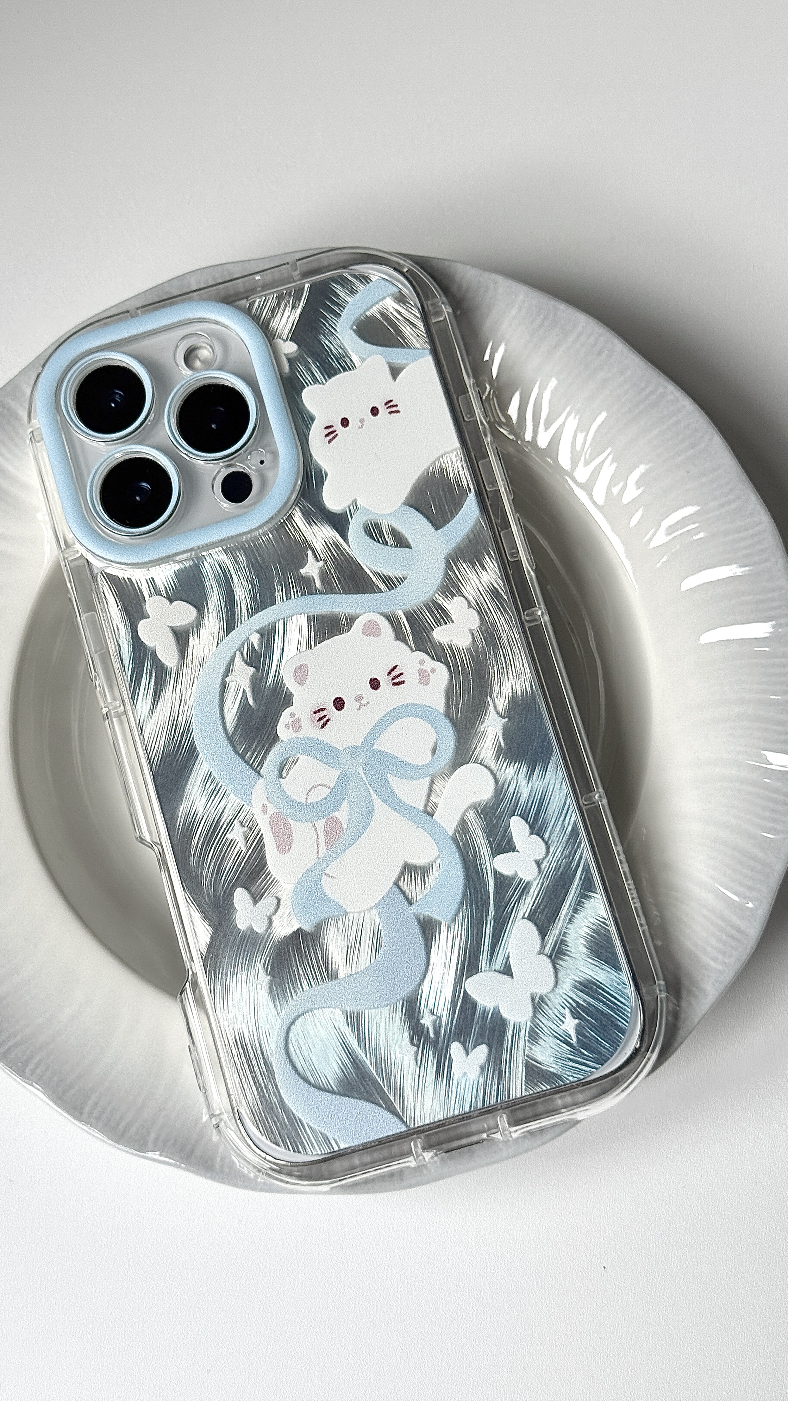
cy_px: 704
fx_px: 1968
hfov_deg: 22.6
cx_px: 345
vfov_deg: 39.2
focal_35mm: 53
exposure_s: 1/242
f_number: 1.78
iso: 80
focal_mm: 6.76
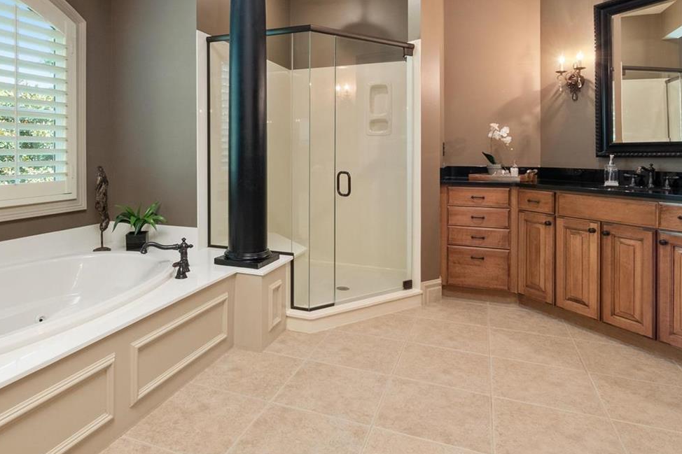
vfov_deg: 54.2
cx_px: 285
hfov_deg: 75.5
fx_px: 436
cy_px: 159
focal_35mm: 23
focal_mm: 7
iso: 400
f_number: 10
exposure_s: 1.3
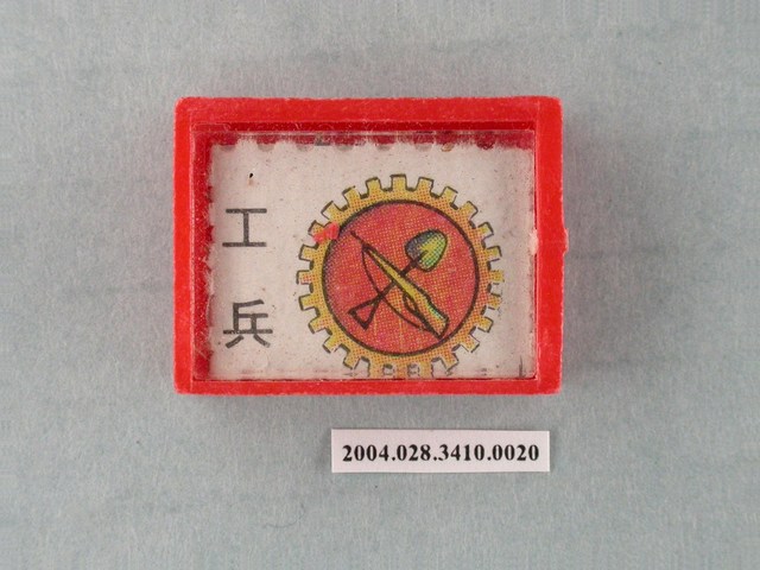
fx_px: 3162
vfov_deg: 10.3
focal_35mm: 144
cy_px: 285
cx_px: 380
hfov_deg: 13.7
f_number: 6.2
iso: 200
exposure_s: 1/30
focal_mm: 29.9
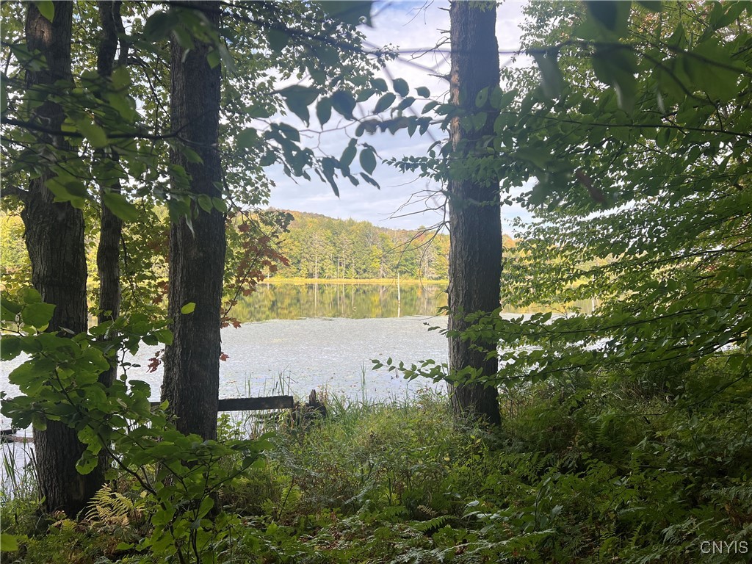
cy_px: 282
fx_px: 565
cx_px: 376
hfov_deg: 67.3
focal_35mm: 26
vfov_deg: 53.1
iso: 50
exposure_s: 1/1079
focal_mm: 5.7
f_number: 1.5
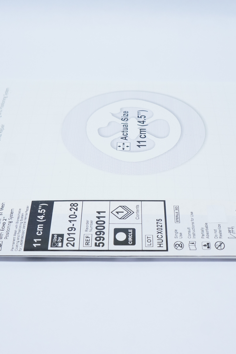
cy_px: 178
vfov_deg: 35.2
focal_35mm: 57
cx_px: 136
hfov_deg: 23.9
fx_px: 558
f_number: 6.3
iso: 800
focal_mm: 25
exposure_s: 1/60
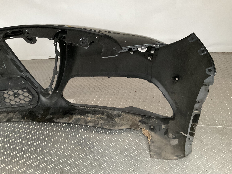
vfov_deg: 48.2
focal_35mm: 29
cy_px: 87
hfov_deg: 61.7
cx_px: 116
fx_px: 194
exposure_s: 1/25
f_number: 1.8
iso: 320
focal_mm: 3
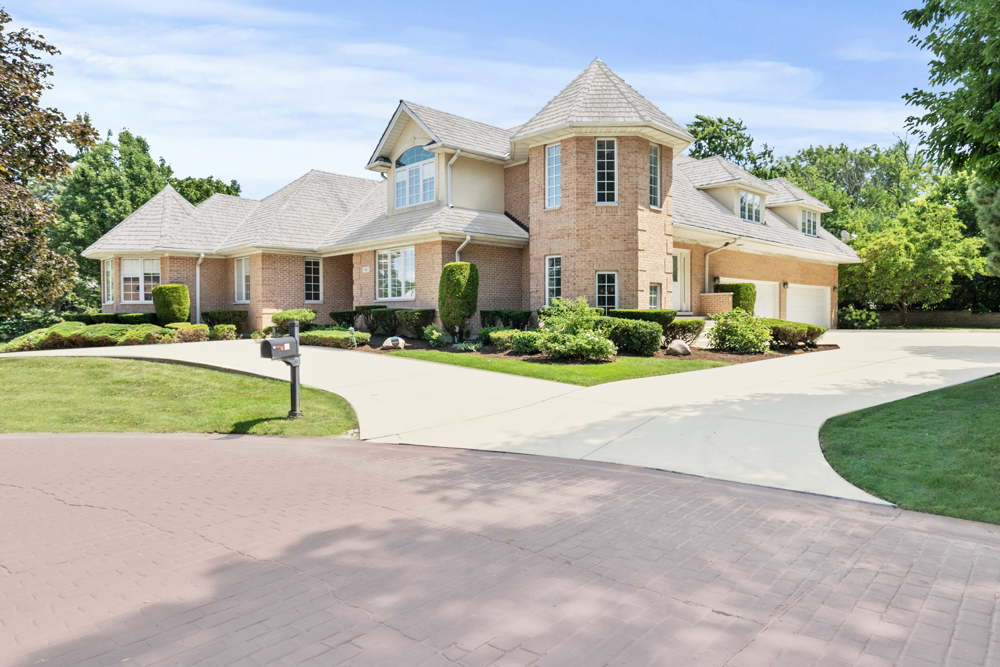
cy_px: 334
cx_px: 500
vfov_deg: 57.2
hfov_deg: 78.6
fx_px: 611
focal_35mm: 22
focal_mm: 22
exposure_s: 1/80
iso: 500
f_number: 9
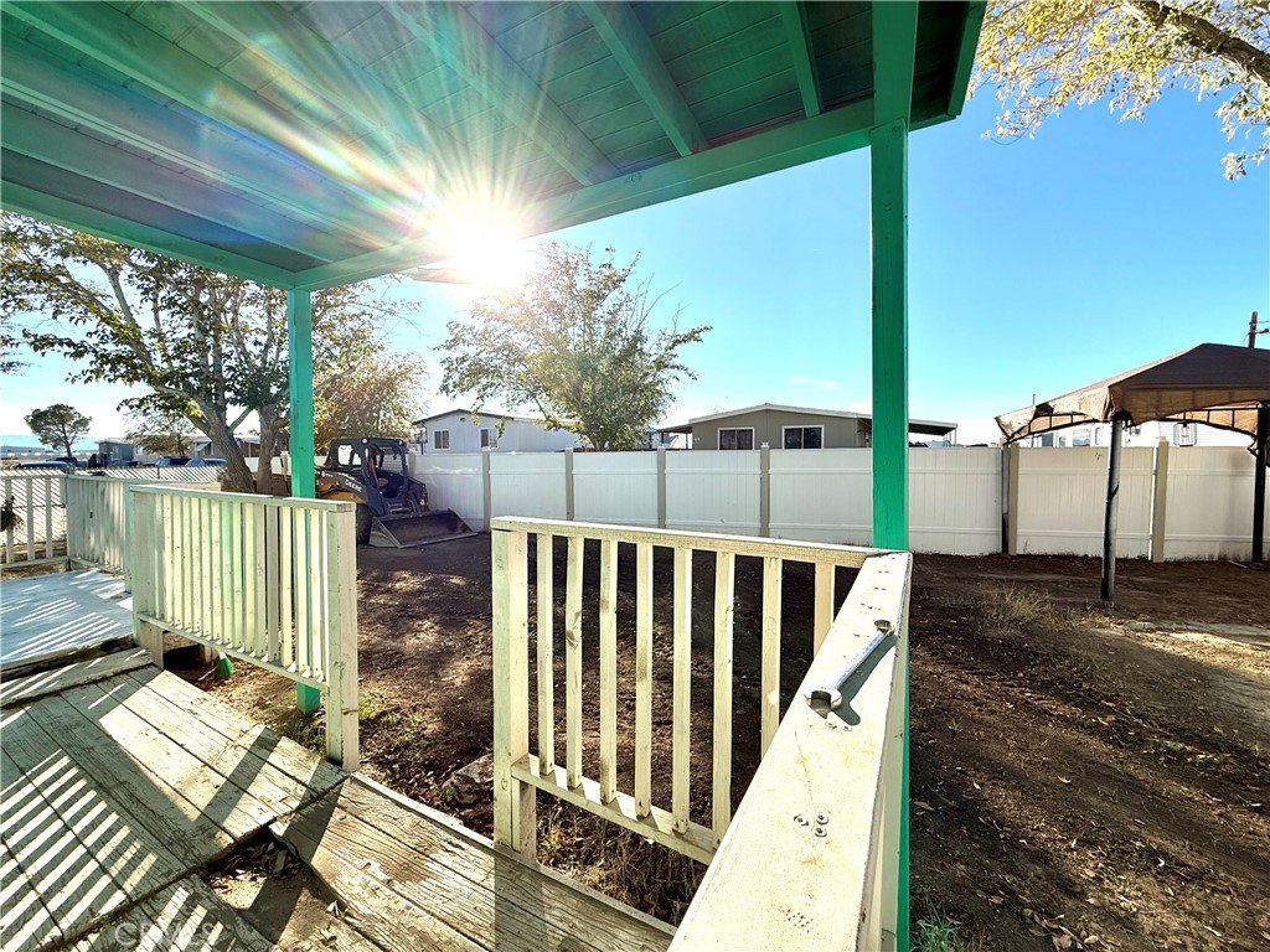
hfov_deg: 102.1
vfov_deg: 85.7
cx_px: 635
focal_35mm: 14
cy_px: 476
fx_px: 514
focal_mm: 2.22
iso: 50
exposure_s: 1/2410
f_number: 2.2
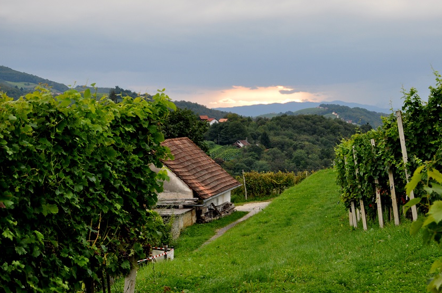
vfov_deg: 13.8
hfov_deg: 20.7
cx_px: 258
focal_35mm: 99
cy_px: 156
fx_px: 1209
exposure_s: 1/60
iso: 500
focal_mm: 55
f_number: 5.6
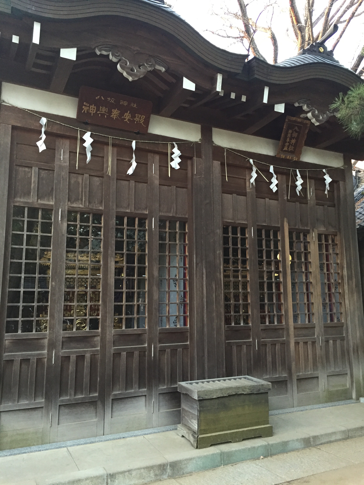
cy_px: 242
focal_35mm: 29
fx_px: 407
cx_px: 182
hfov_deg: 48.2
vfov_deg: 61.7
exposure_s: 1/30
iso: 160
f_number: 2.2
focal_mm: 4.15
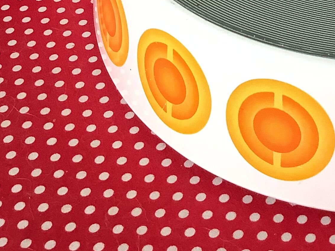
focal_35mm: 90
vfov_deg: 15.5
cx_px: 418
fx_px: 871
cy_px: -87
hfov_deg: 20.2
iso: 160
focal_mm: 3.3
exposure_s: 1/60
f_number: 2.4
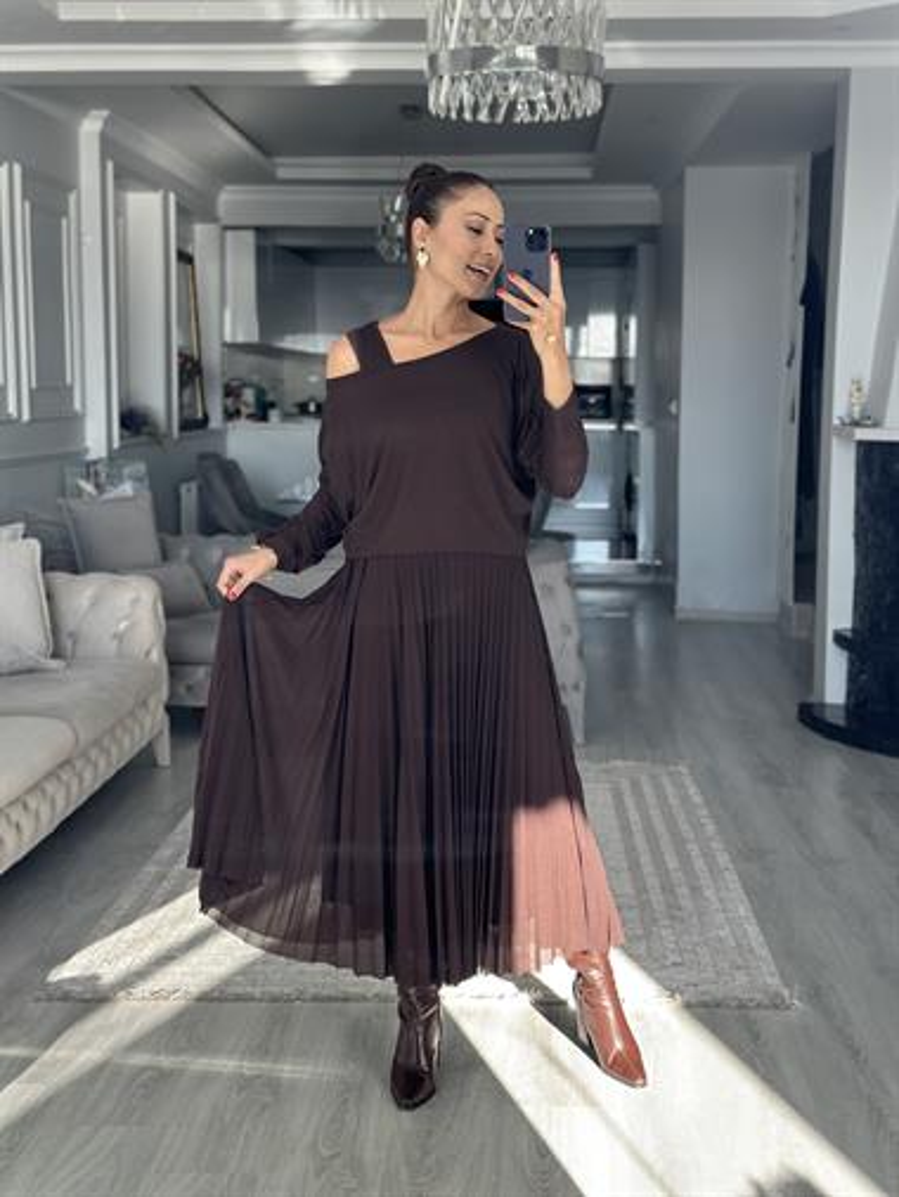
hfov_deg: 30.3
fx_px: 1661
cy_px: 598
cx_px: 450
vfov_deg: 39.6
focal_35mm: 48
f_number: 1.78
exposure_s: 1/220
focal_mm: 6.86
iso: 80
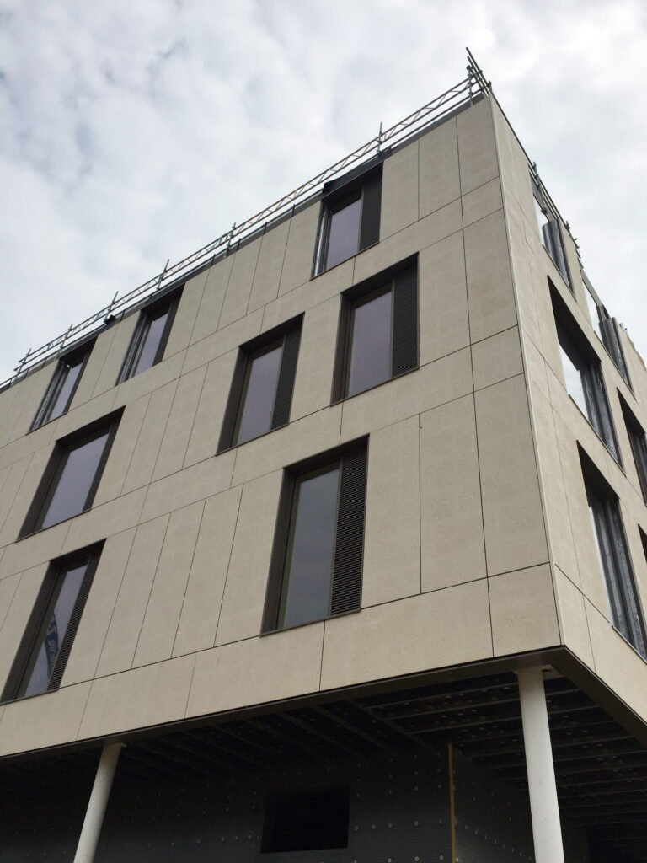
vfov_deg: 61.7
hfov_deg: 48.2
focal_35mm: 29
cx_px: 324
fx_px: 723
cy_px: 432
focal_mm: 4.15
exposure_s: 1/4950
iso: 32
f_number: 2.2
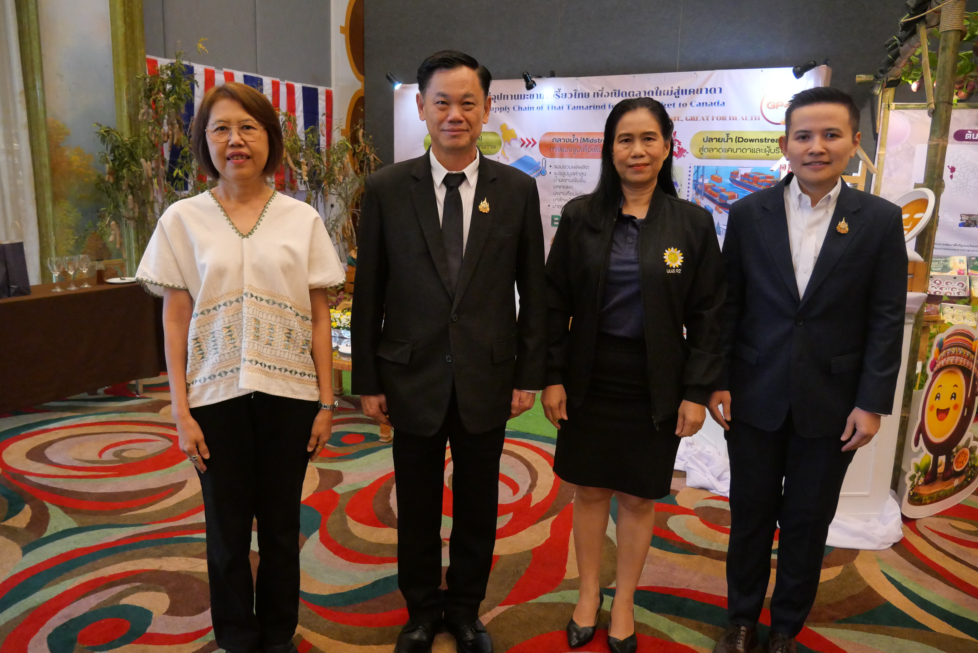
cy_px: 326
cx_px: 489
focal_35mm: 24
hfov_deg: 73.7
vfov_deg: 53.2
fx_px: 652
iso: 3200
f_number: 4
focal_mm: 12
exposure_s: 1/100
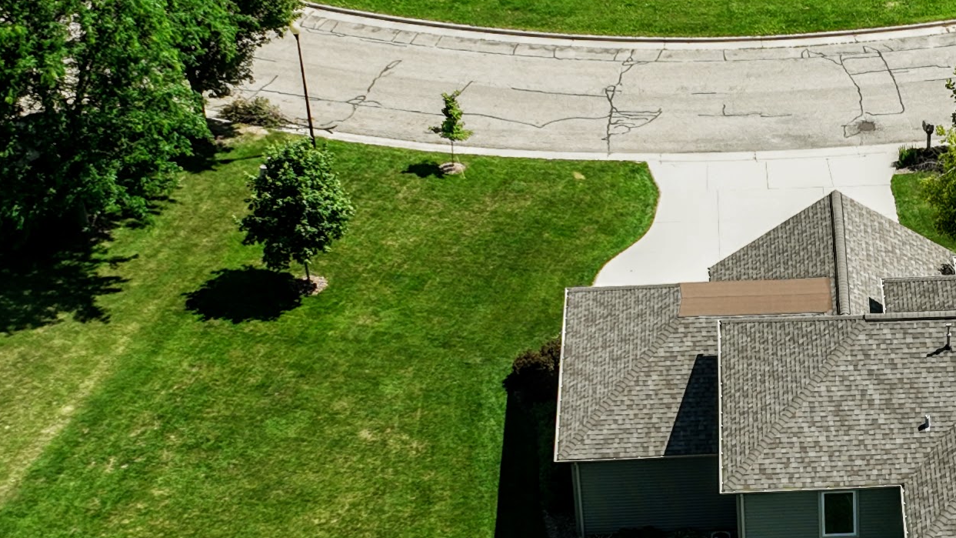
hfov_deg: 19.0
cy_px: 465
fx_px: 2814
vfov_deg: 10.9
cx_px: 859
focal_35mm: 111
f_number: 2.8
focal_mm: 12.29
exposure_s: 1/800
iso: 100
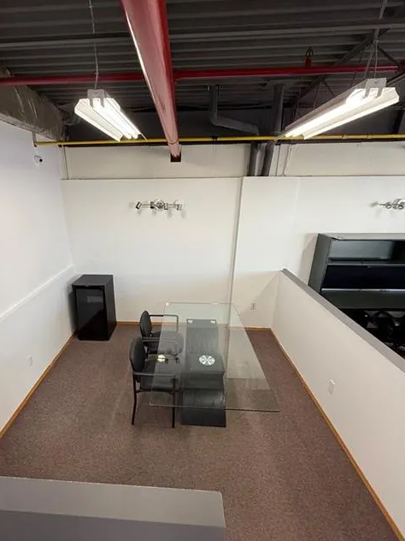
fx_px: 265
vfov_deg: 90.9
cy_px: 289
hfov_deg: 73.9
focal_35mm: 17
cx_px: 161
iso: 200
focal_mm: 2.22
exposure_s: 1/120
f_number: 2.2
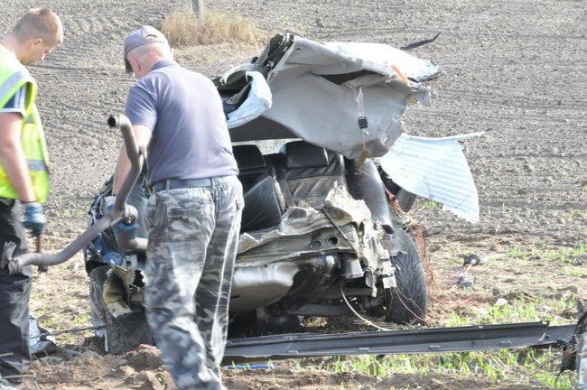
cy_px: 195
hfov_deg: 14.0
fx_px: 2394
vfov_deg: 9.3
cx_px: 294
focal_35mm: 147
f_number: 29
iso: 1600
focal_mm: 98
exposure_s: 1/50
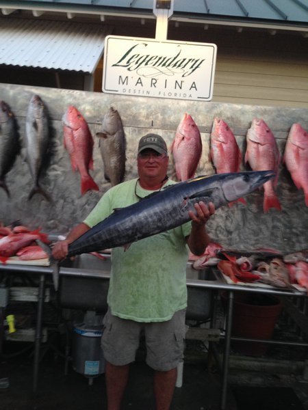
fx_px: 391
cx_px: 154
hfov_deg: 42.9
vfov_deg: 55.4
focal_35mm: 33
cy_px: 205
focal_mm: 4.12
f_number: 2.4
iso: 125
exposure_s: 1/20
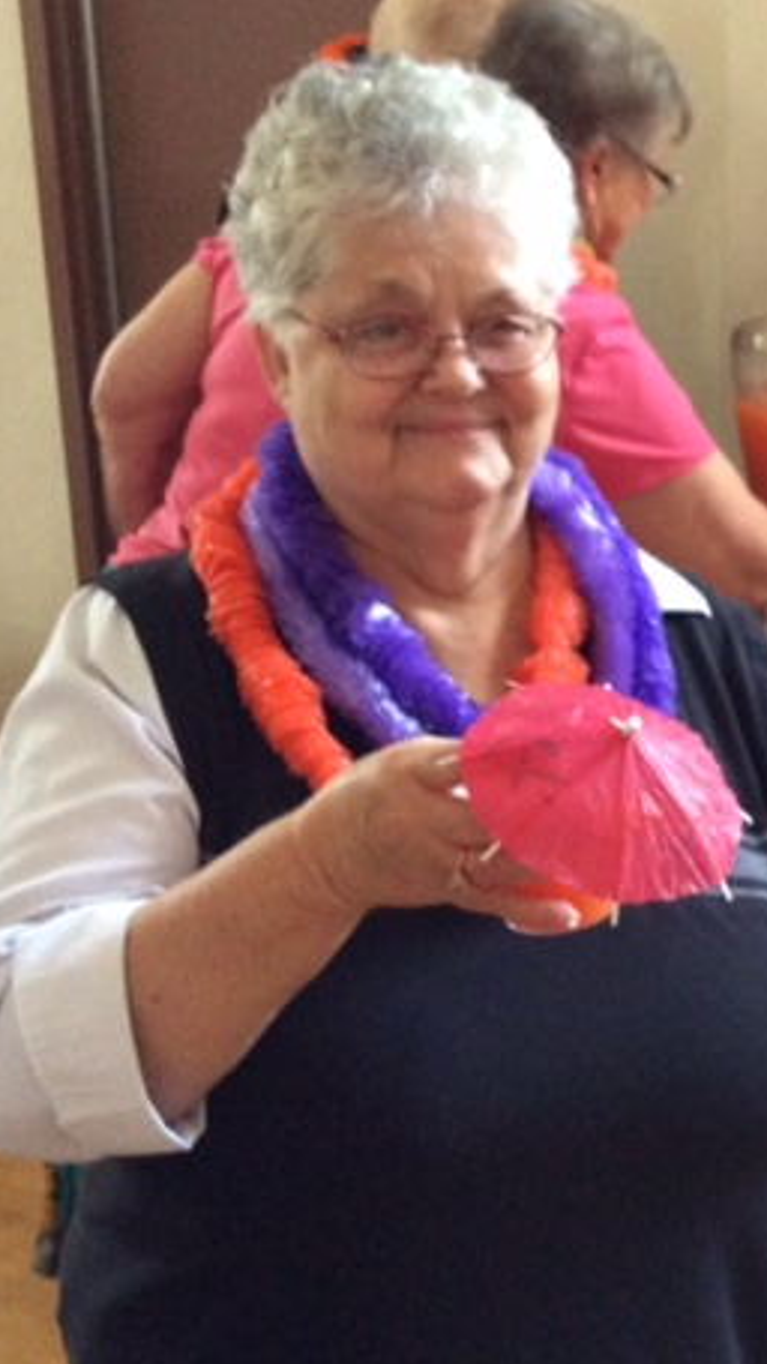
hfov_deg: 23.8
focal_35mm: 49
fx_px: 1771
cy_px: 666
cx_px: 692
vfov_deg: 42.1
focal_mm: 3.3
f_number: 2.4
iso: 320
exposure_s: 1/24
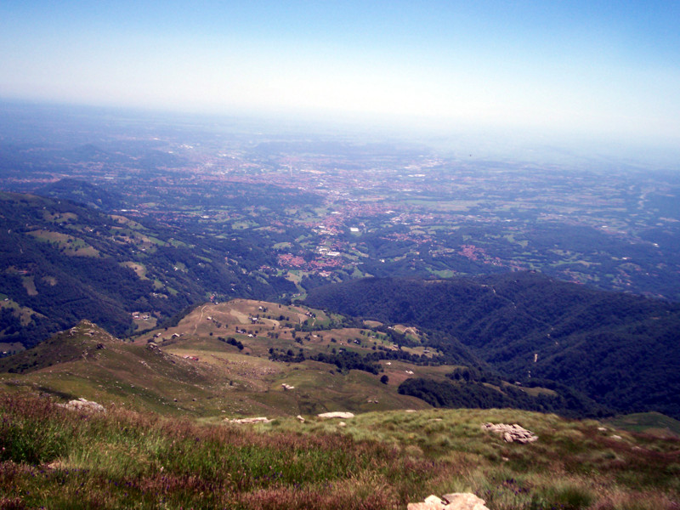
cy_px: 255
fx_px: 707
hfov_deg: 51.4
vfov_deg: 39.7
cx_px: 340
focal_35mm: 36
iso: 100
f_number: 4.5
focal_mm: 5.9
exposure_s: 1/675
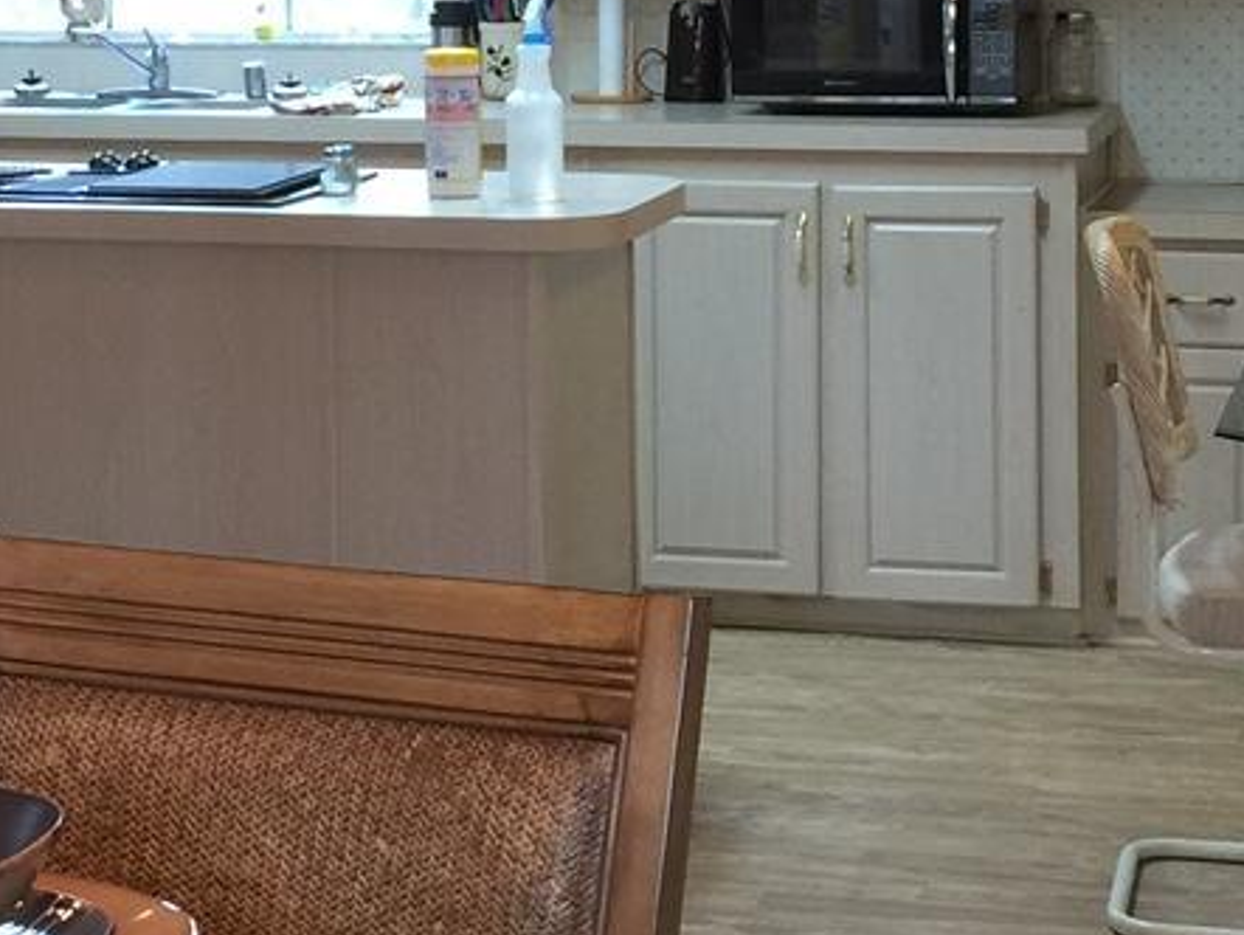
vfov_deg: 13.7
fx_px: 3847
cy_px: 56
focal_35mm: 107
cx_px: 262
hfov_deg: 18.2
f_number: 2.2
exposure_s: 1/15
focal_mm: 4.15
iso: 32
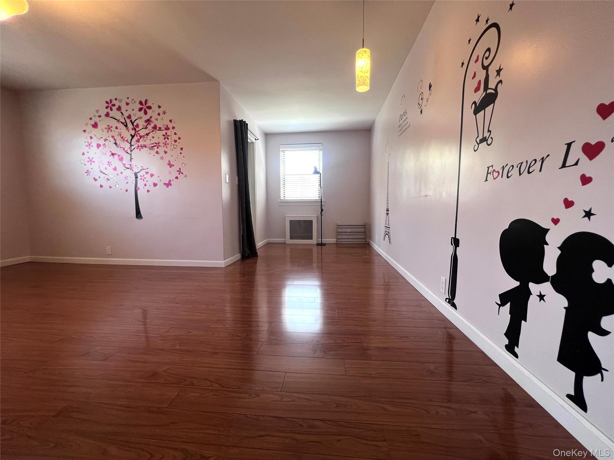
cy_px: 230
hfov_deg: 106.2
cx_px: 307
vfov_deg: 89.9
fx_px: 231
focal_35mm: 13
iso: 125
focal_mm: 1.57
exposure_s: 1/120
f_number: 1.8
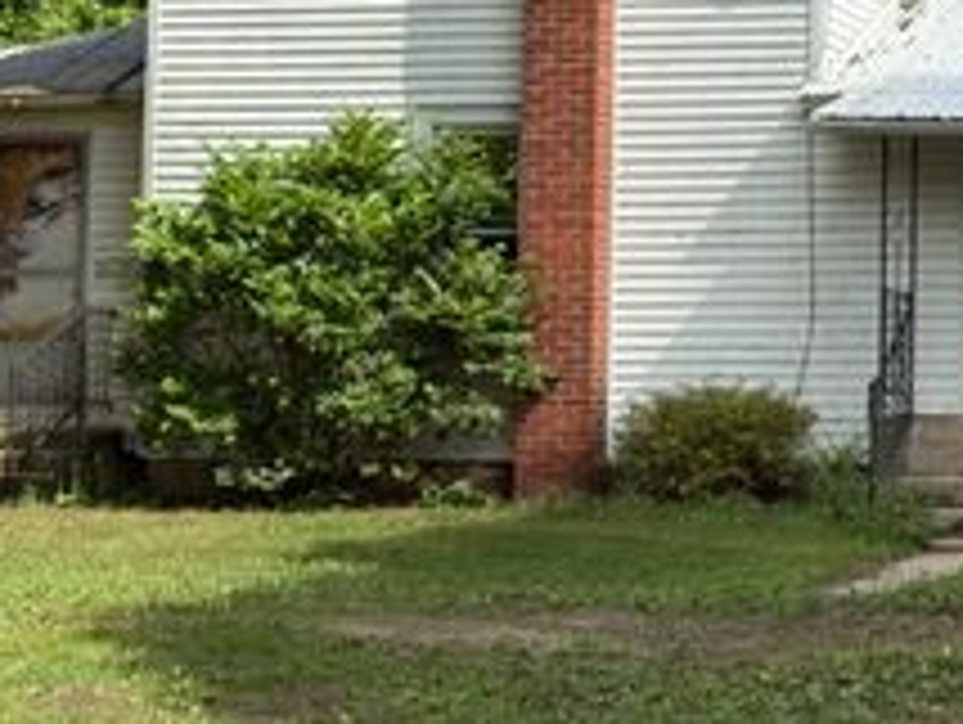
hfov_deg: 17.3
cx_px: 896
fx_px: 3119
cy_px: 142
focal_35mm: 112
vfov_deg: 13.2
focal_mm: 6.76
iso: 64
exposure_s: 1/3378
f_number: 1.78
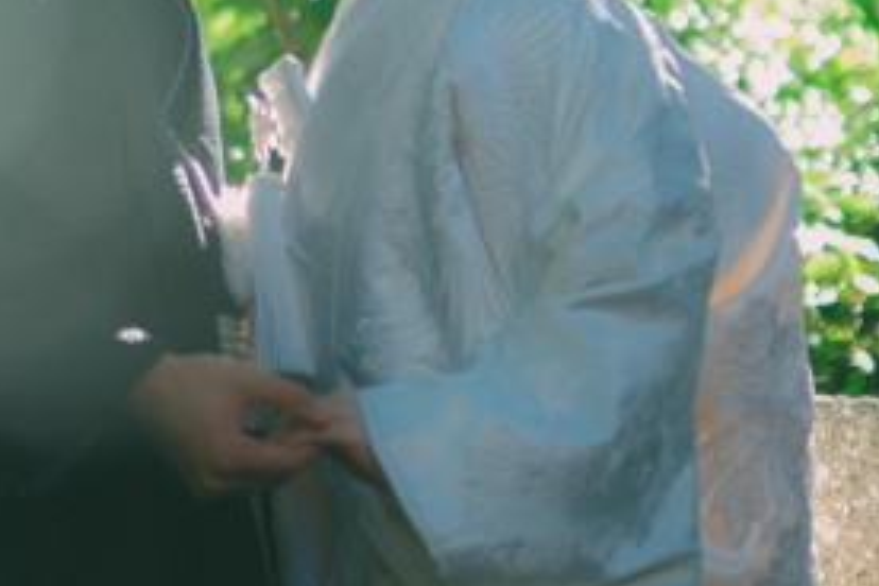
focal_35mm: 217
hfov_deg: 9.4
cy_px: -81
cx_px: -25
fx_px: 5298
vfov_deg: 6.3
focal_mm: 50
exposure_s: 1/640
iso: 125
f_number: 1
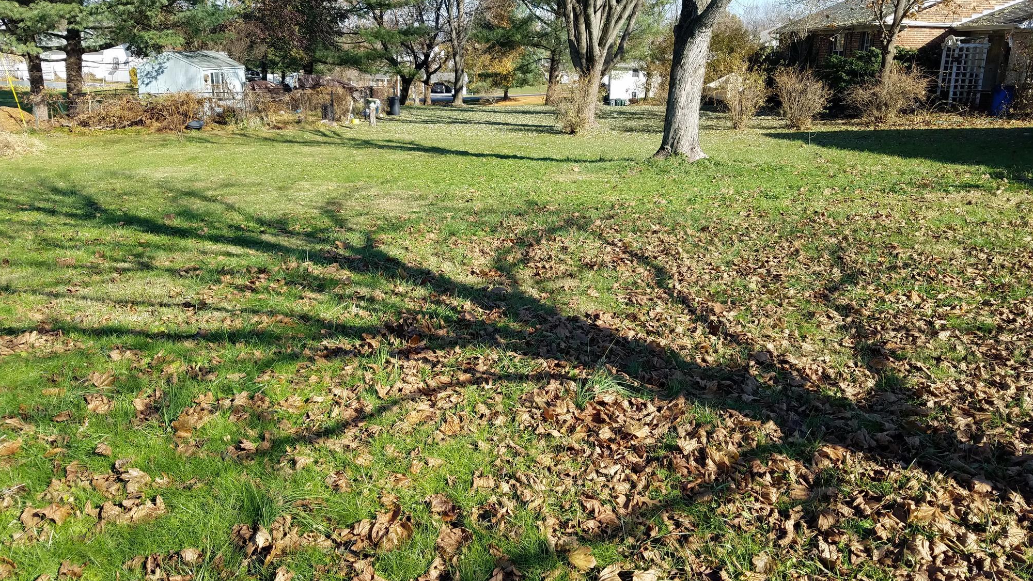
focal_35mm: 29
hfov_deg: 66.1
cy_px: 255
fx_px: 794
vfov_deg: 40.1
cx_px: 519
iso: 50
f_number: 1.7
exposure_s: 1/1004
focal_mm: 4.2
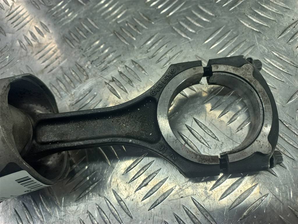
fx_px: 215
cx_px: 149
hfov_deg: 69.4
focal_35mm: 25
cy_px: 112
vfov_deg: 54.9
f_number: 1.8
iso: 40
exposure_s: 1/50
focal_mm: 4.6
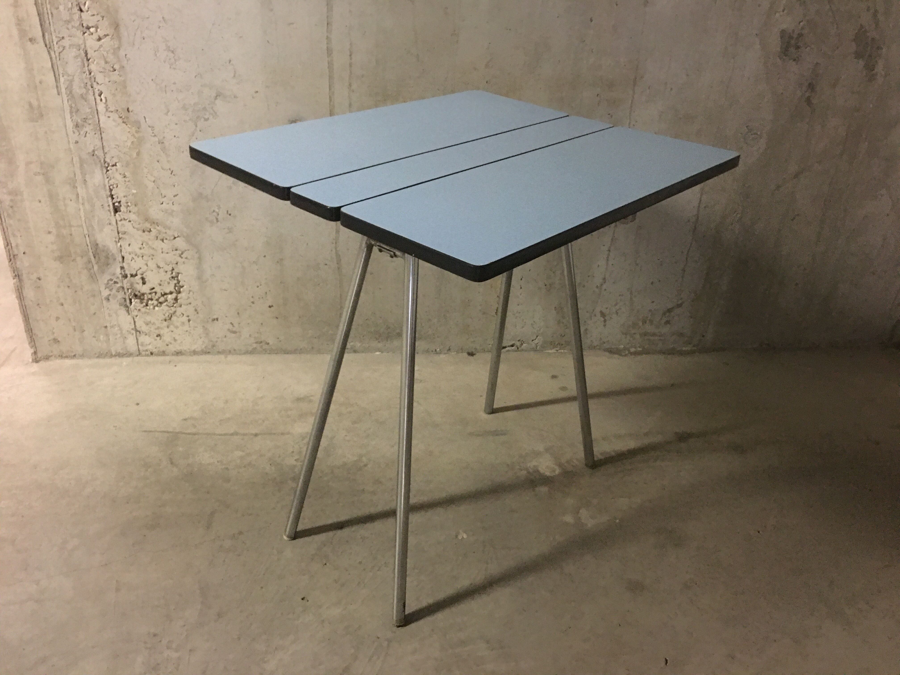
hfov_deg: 61.7
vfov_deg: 48.2
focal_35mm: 29
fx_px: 754
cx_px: 450
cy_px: 338
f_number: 2.2
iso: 125
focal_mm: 4.15
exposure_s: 1/4
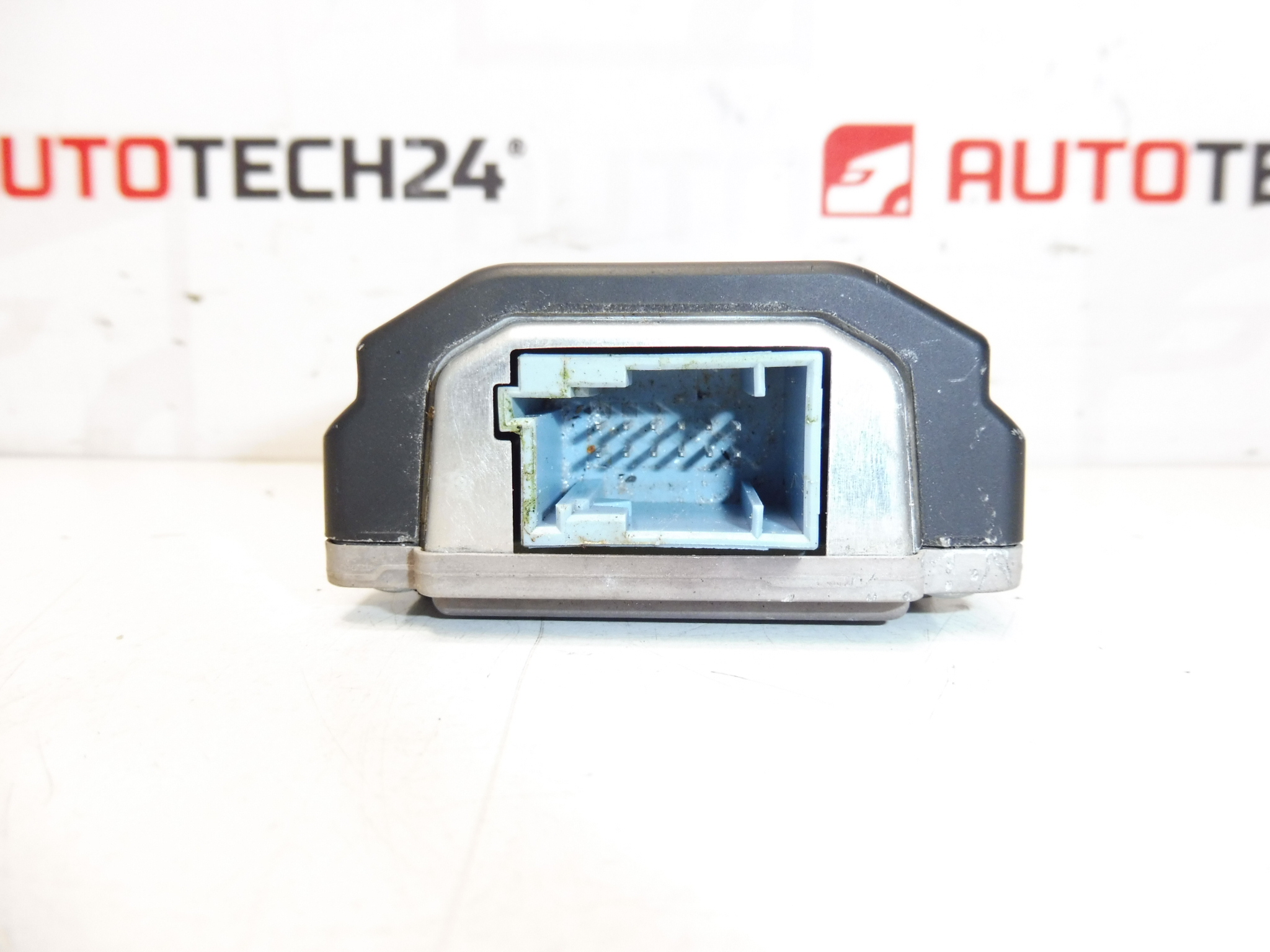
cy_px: 476
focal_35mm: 24
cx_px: 635
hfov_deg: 71.6
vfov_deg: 56.8
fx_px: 881
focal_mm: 4.3
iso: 200
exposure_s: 1/60
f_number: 3.5
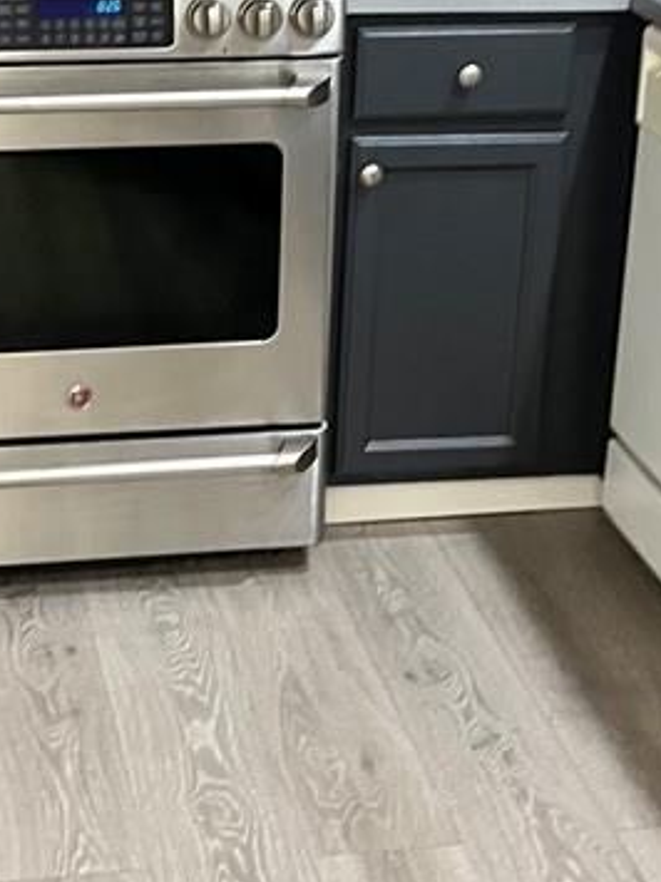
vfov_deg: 25.2
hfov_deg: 19.5
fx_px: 1911
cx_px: 159
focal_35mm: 75
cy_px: 94
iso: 400
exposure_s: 1/60
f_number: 1.6
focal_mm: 5.1
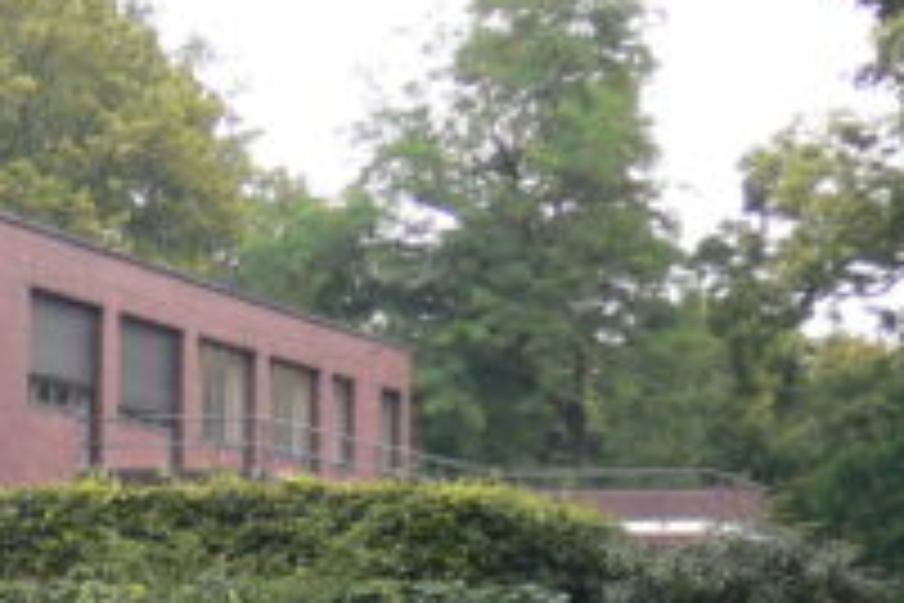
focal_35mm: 172
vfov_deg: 7.9
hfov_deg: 11.7
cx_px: -171
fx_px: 4319
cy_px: 639
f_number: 3.4
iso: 80
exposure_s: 1/100
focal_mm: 8.5
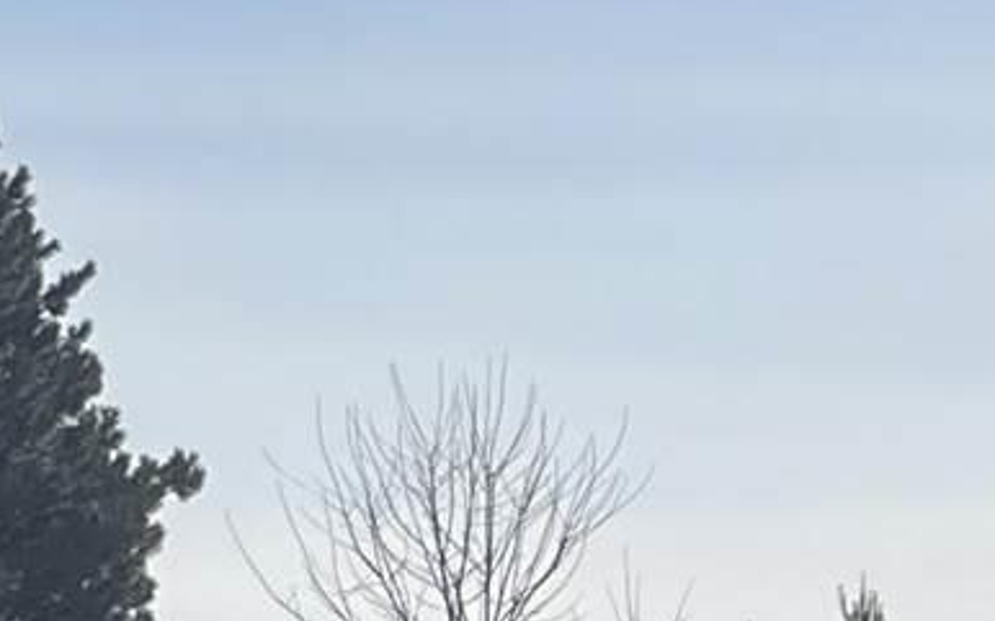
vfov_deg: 6.1
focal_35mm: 211
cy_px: 1002
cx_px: -1902
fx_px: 5720
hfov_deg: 8.5
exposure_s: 1/12048
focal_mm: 5.1
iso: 32
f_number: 1.6
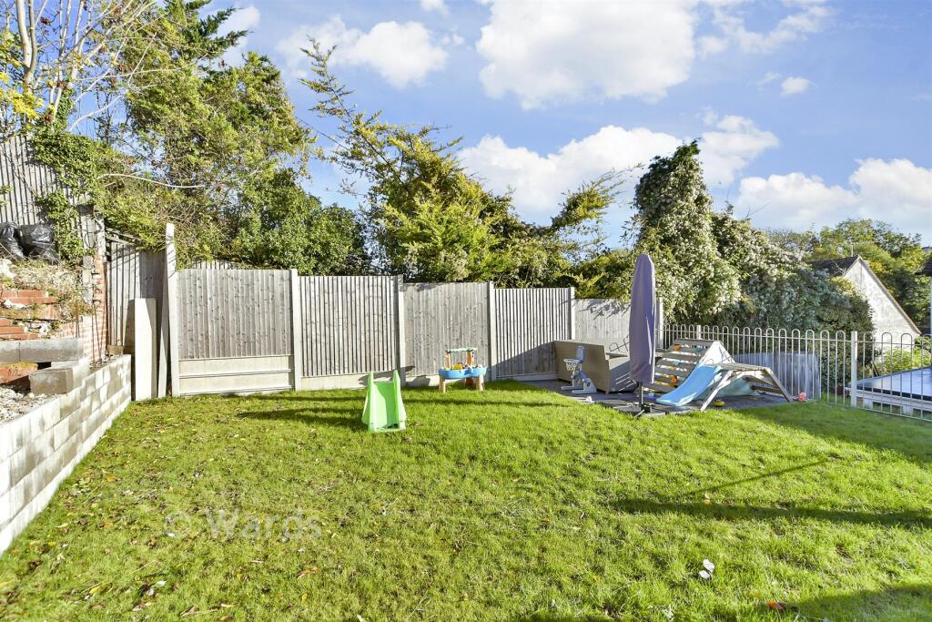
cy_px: 311
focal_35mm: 15
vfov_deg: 77.3
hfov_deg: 100.4
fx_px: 388
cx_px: 466
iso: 500
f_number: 9
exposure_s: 1/320
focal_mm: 10
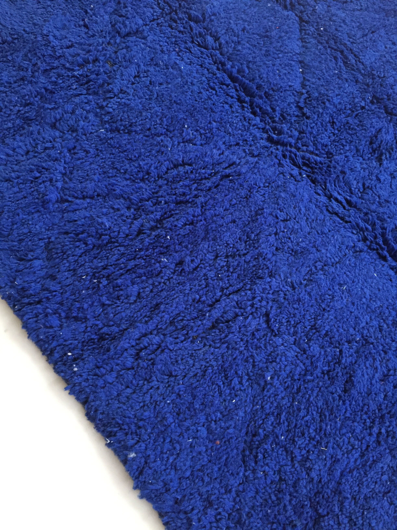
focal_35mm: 29
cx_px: 198
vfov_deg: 61.7
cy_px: 265
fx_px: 443
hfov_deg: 48.2
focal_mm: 4.15
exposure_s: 1/17
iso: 320
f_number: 2.2
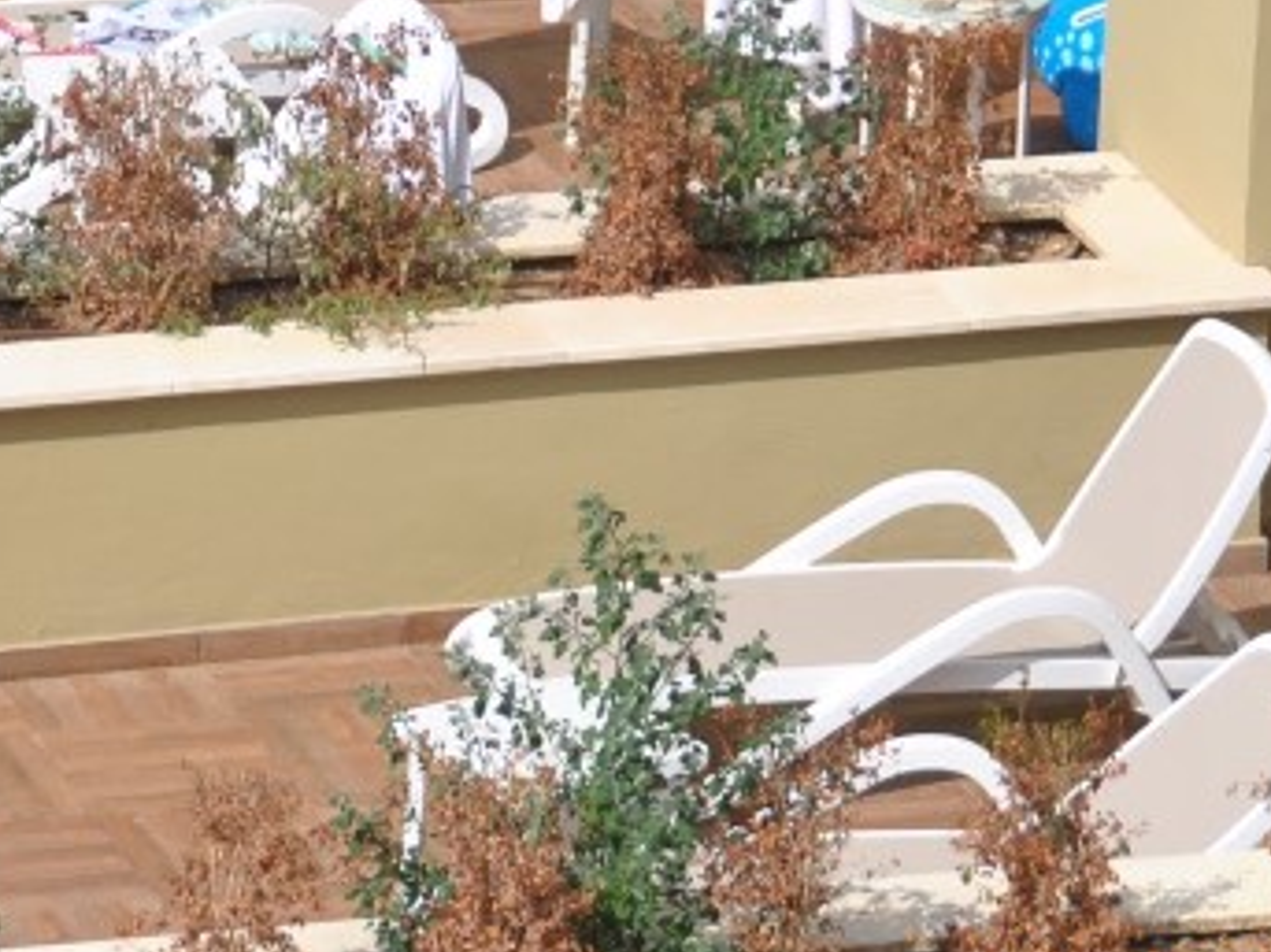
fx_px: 14535
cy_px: -200
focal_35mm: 396
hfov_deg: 5.0
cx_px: 302
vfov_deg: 3.7
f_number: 6.3
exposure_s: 1/640
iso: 100
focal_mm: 82
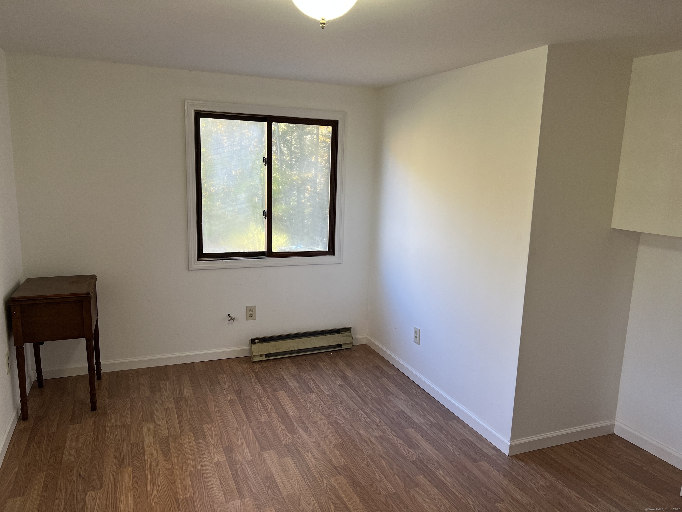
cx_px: 341
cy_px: 256
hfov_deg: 67.3
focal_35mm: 26
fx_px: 512
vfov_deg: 53.1
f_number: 1.5
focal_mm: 5.7
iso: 64
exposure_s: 1/60
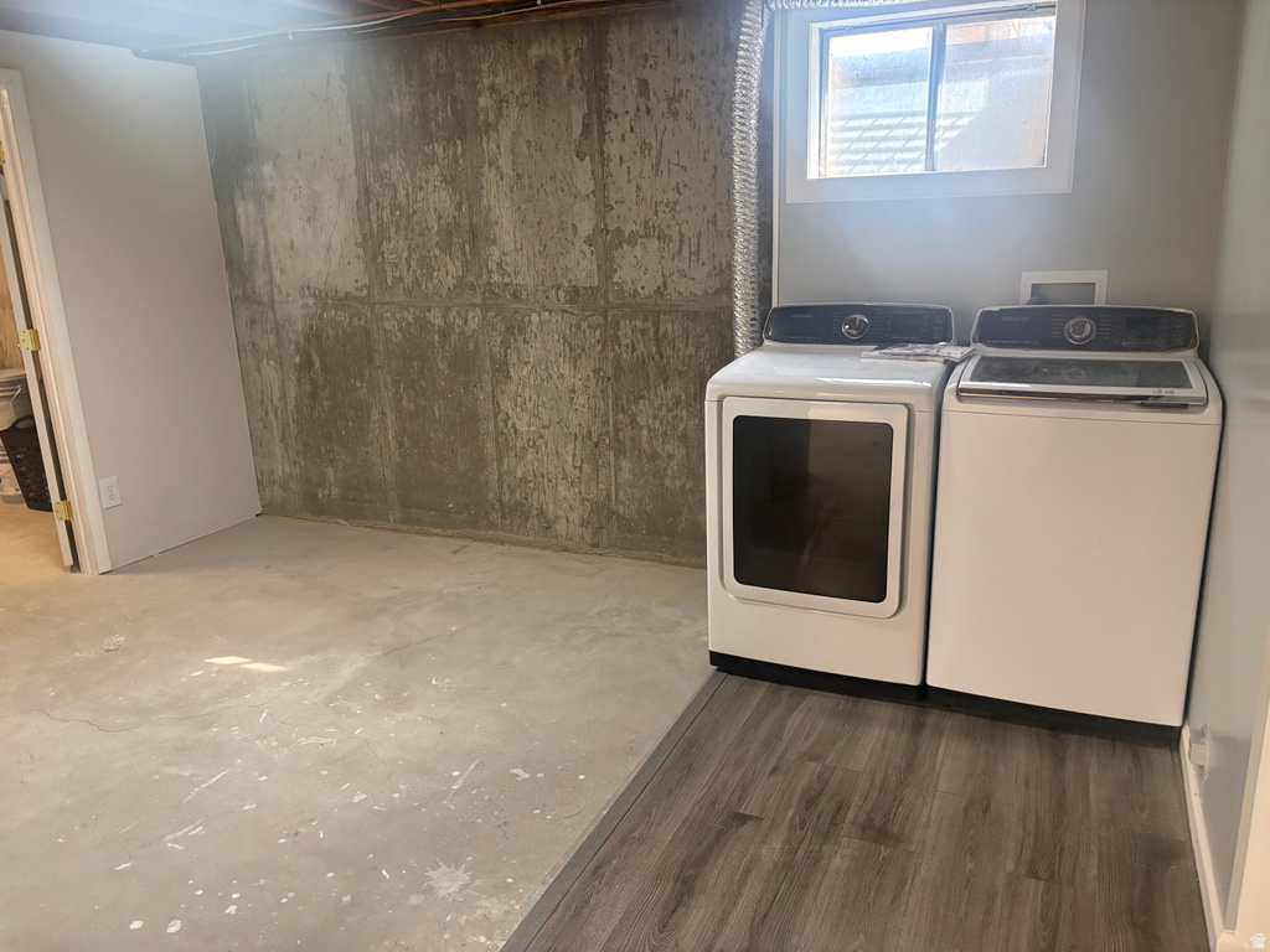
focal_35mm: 26
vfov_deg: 53.1
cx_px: 635
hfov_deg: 67.3
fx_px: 954
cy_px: 476
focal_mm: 5.96
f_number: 1.6
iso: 400
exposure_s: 1/60
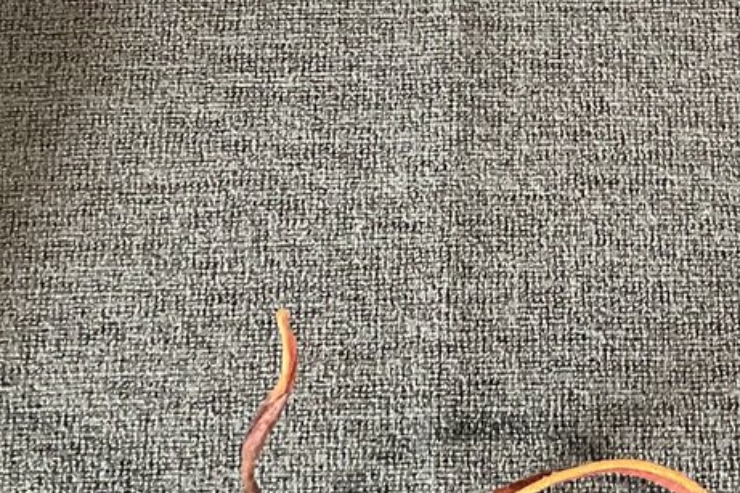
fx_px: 2034
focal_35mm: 99
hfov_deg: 20.1
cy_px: -264
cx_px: 707
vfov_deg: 13.0
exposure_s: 1/60
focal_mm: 3
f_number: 1.8
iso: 250
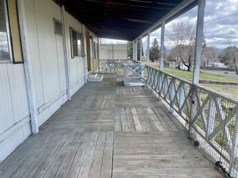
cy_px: 89
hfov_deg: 69.4
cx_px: 119
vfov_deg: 54.9
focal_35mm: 25
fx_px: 172
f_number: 1.6
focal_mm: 5.1
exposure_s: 1/818
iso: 32
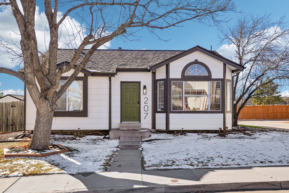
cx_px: 144
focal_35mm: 30
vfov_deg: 43.6
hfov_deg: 61.9
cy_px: 96
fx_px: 241
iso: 100
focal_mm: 20
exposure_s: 1/250
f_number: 8
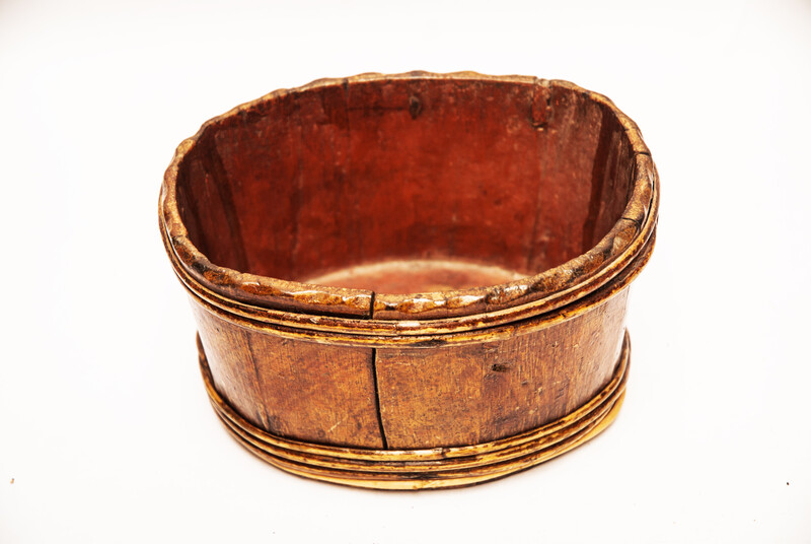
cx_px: 406
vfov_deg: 13.1
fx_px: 2369
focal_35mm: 105
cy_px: 272
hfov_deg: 19.4
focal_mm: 70
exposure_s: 1/6
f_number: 4.5
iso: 100
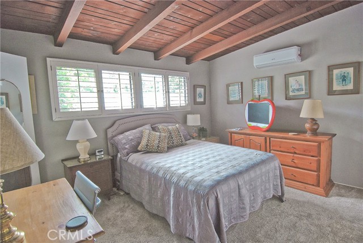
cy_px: 122
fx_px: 182
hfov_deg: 89.9
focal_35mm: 18
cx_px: 182
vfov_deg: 67.5
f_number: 4
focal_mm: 12
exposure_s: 1/40
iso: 400
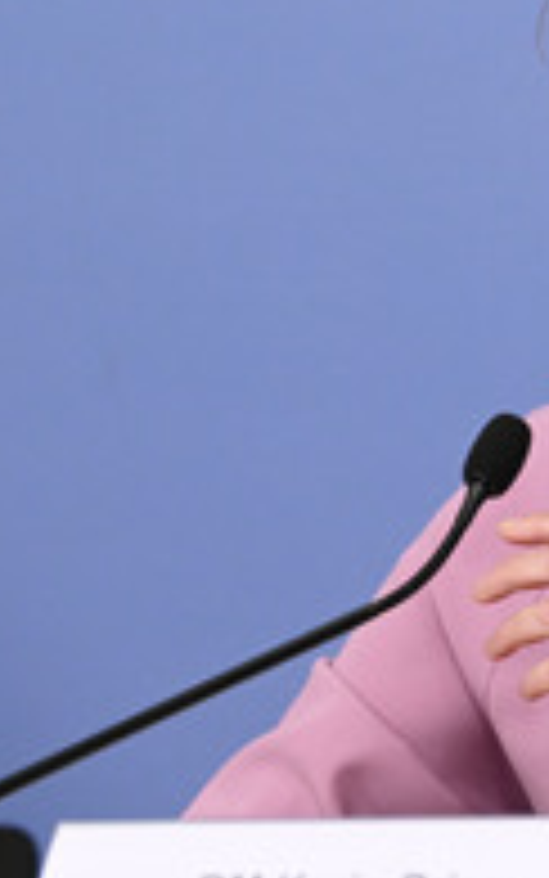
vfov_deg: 5.0
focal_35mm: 424
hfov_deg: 3.1
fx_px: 10143
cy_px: 365
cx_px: 646
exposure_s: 1/800
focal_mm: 180
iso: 4000
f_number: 5.6
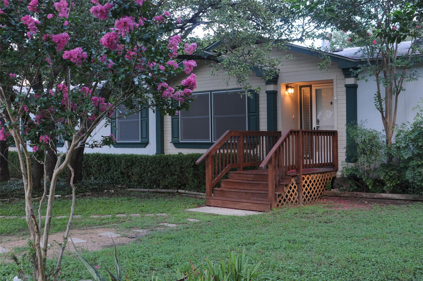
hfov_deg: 46.5
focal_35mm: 42
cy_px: 140
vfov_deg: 31.8
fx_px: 493
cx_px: 212
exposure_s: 1/20
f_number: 6.7
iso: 200
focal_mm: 28
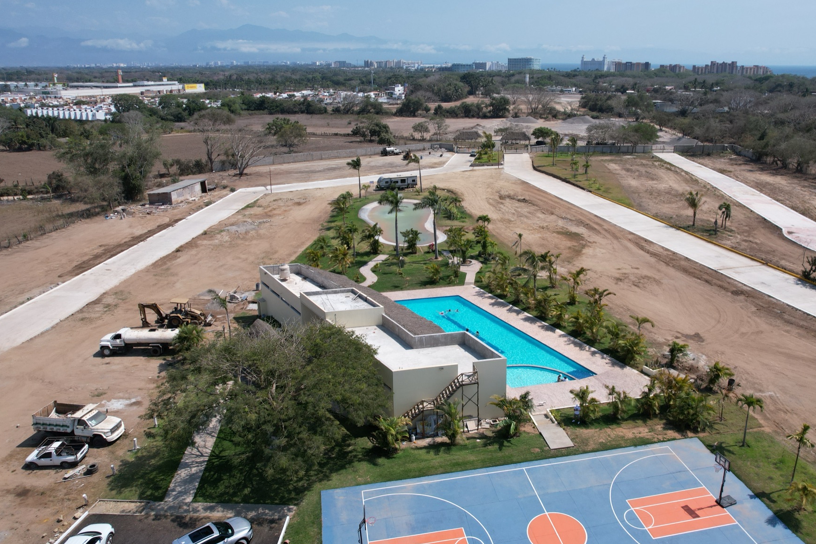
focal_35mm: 26
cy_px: 233
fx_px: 589
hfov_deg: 69.1
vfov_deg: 49.4
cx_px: 458
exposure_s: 1/2500
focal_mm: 8.38
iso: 110
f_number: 2.8
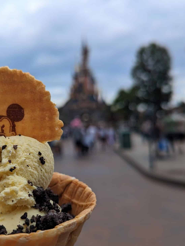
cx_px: 58
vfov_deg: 44.5
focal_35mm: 42
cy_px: 145
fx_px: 298
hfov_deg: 34.0
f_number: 1.85
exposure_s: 1/2463
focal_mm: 6.81
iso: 39
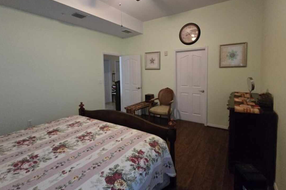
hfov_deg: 96.7
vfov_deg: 73.3
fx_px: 127
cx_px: 150
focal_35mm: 16
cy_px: 81
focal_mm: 2.2
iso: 1250
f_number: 2.2
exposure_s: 1/60
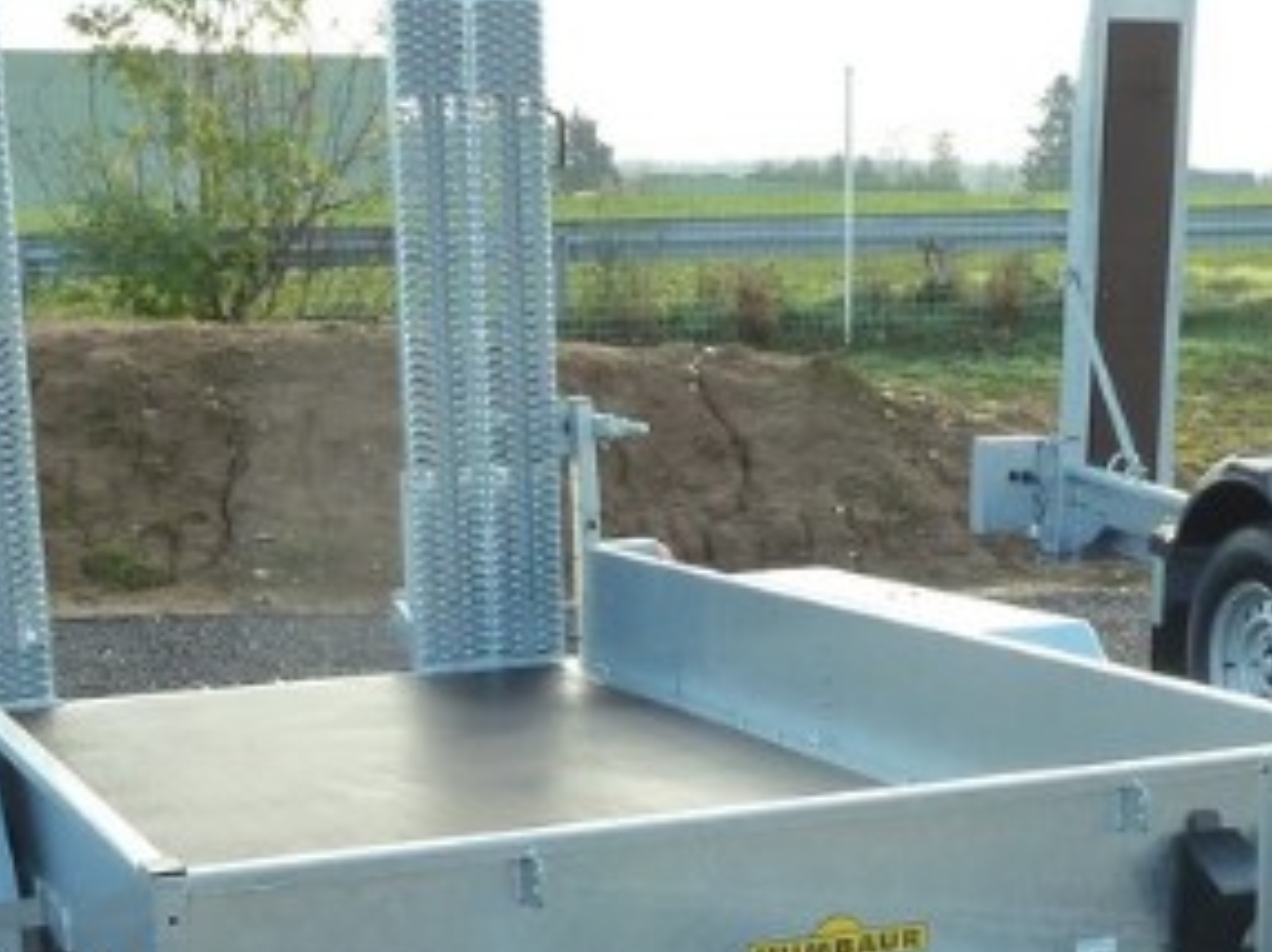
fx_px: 2570
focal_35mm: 70
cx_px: 725
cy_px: 890
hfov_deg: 27.8
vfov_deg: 20.5
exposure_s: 1/100
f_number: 4
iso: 125
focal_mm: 4.1
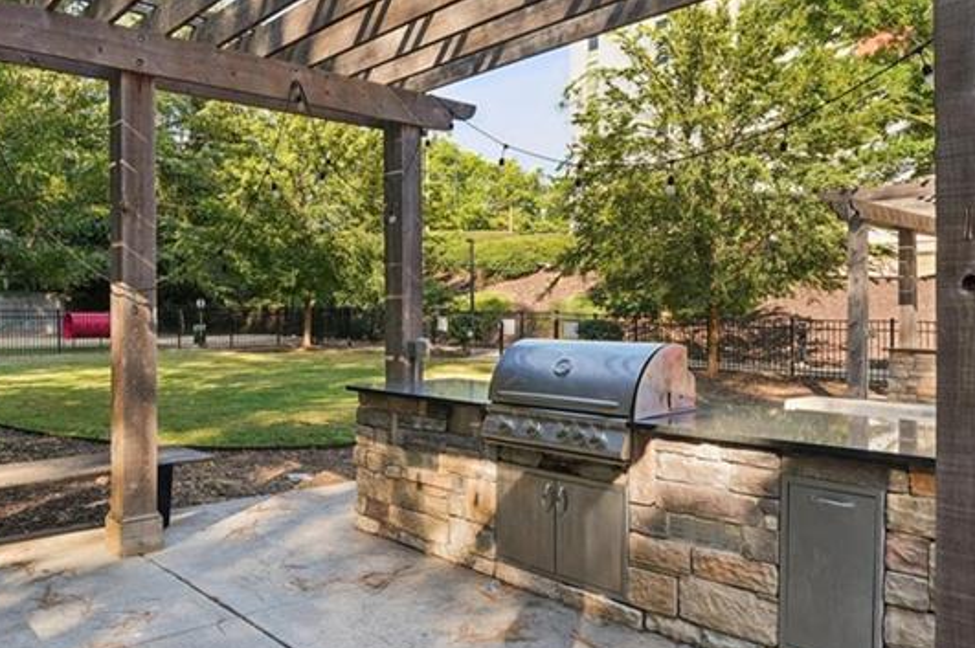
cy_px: 328
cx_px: 358
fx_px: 731
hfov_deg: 66.3
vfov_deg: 47.8
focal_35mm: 27
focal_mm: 14
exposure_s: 1/30
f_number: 8
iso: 100
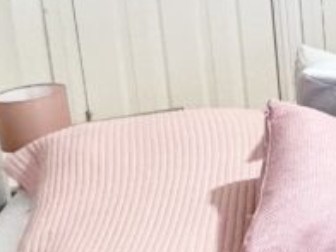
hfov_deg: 16.8
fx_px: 709
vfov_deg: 19.2
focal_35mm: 73
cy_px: -39
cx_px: 730
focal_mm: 2.22
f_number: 2.2
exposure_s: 1/100
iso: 250
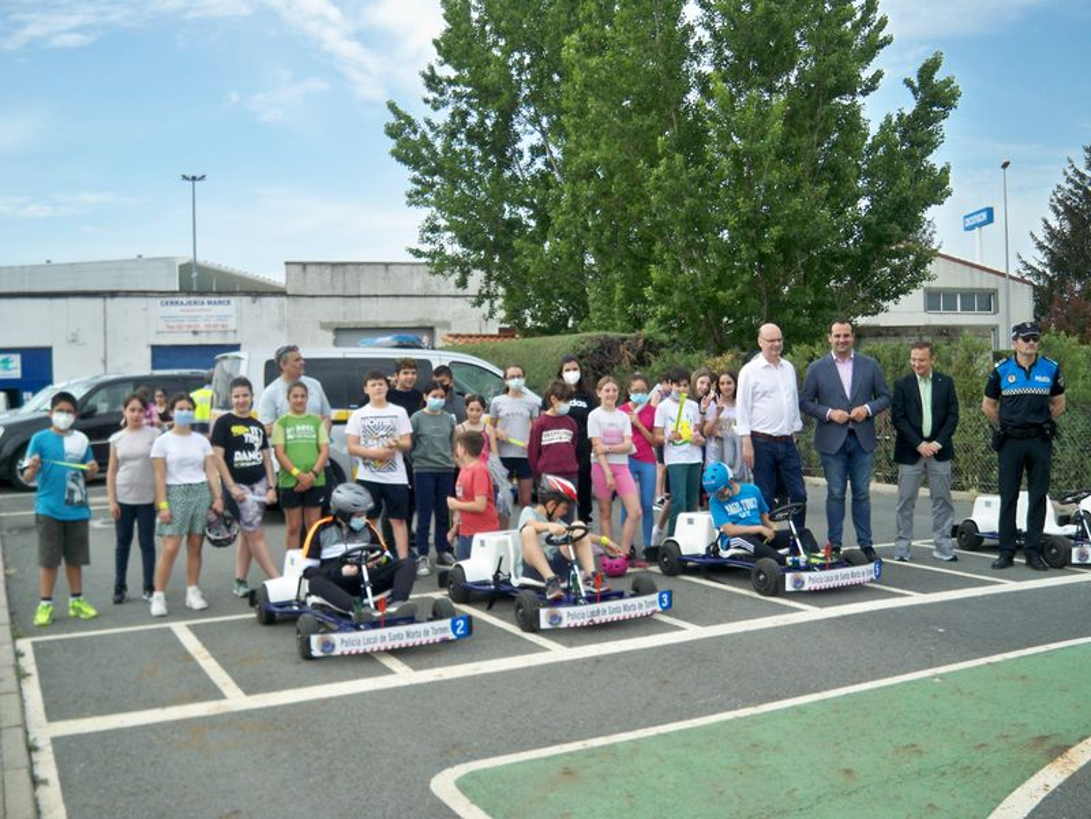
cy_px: 410
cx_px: 546
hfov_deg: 50.1
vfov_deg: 38.7
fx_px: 1166
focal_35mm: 37
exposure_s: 1/500
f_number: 3.1
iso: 80
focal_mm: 7.9
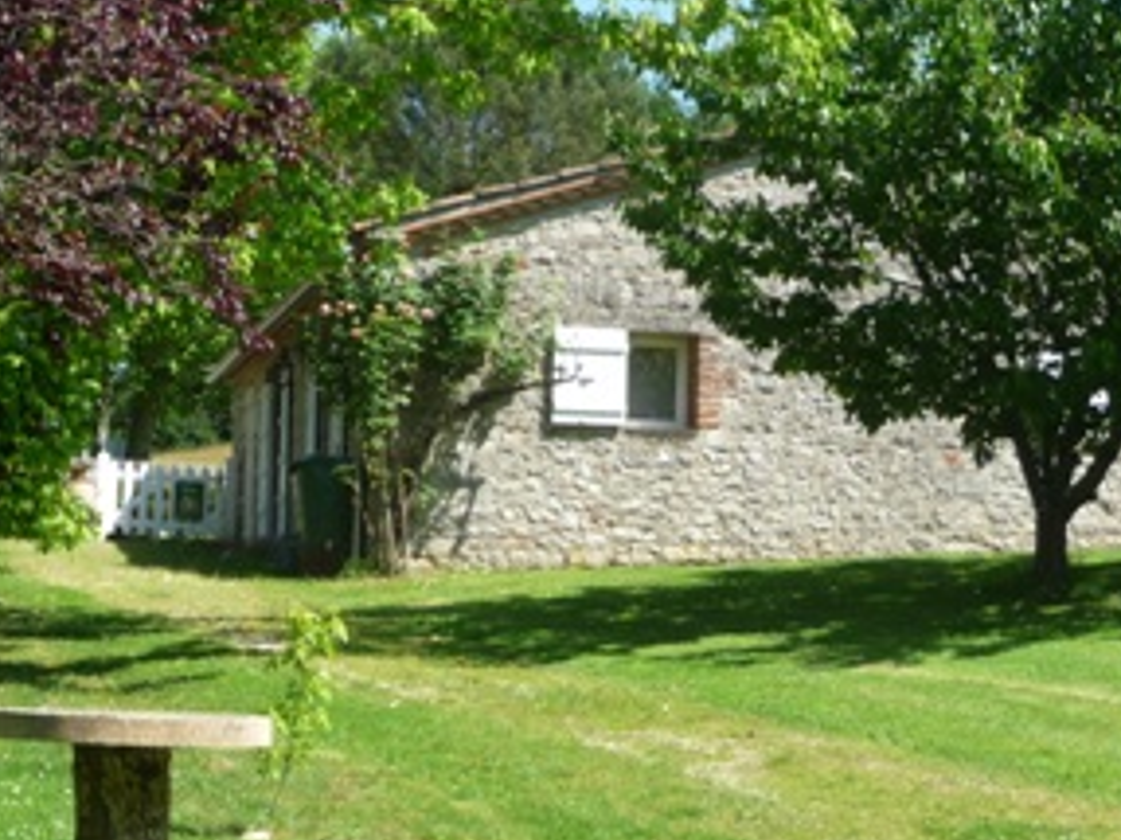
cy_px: 510
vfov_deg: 14.6
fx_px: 3269
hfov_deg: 19.5
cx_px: 523
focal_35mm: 101
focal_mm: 9.8
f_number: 4.4
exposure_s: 1/320
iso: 100
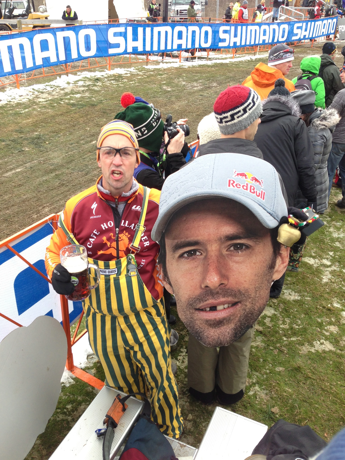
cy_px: 230
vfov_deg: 55.4
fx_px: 439
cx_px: 172
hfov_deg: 42.9
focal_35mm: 33
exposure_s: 1/288
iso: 50
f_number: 2.4
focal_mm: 4.13
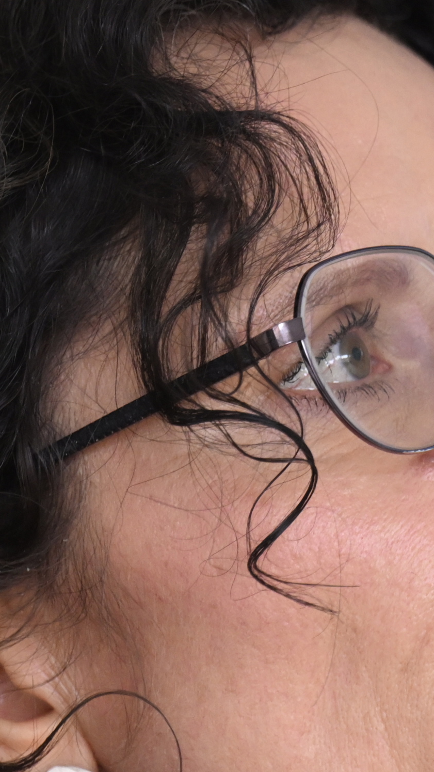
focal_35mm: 629
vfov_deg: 3.4
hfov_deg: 1.9
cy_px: 220
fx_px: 12868
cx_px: 1118
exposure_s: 1/200
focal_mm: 145
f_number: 2.8
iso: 1250
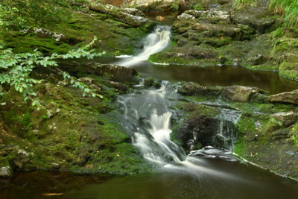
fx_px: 1068
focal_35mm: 129
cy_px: 100
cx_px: 149
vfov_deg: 10.6
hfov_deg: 15.9
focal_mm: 86
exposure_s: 10
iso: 100
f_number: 36
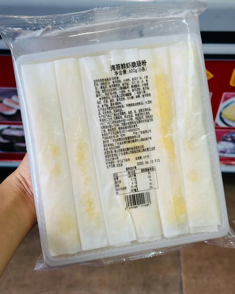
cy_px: 142
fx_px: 443
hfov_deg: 29.7
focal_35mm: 51
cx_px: 119
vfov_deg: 36.7
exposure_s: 1/100
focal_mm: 6.86
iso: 50
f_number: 1.78
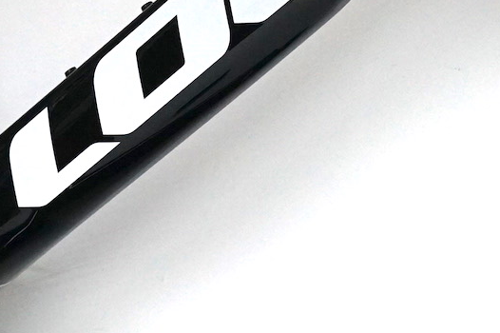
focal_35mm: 175
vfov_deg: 7.7
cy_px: -124
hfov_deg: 11.7
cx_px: 171
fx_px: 2429
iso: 2500
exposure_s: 1/160
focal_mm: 46
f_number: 4.5
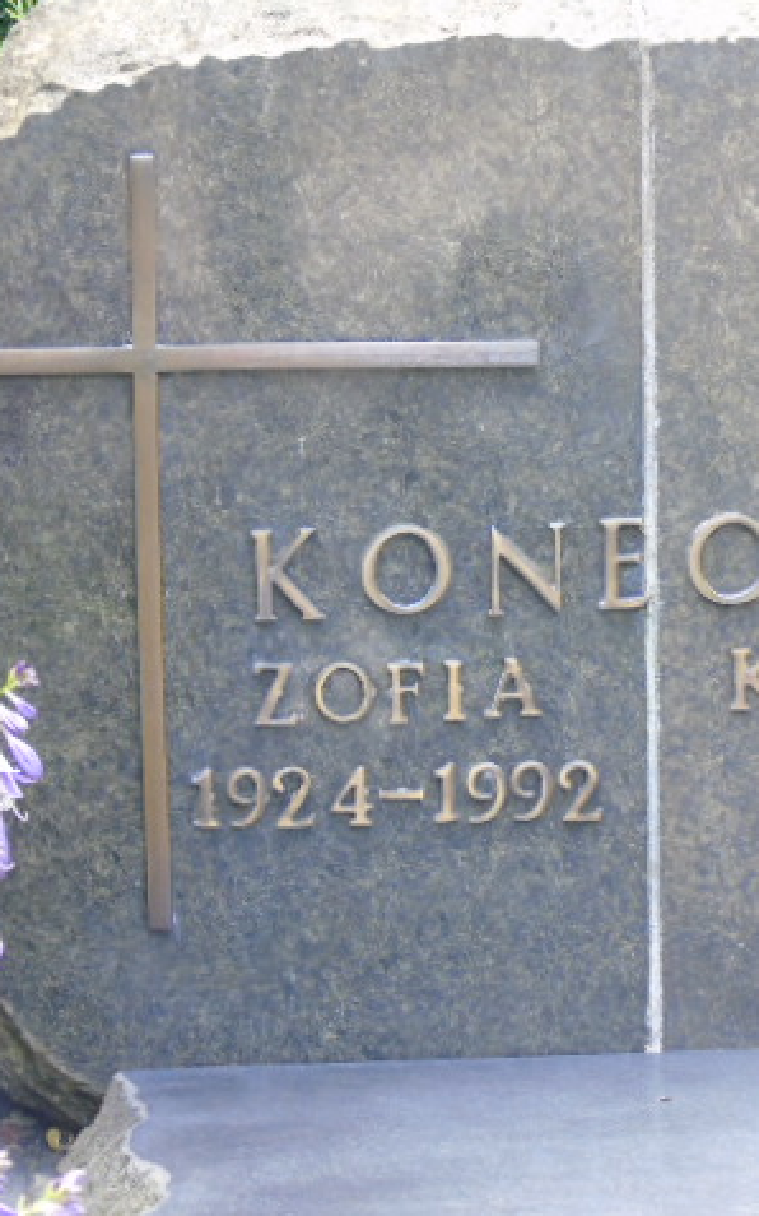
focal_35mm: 202
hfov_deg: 6.5
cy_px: 607
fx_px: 6687
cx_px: 644
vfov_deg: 10.4
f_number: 4.7
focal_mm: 25
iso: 400
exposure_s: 1/60
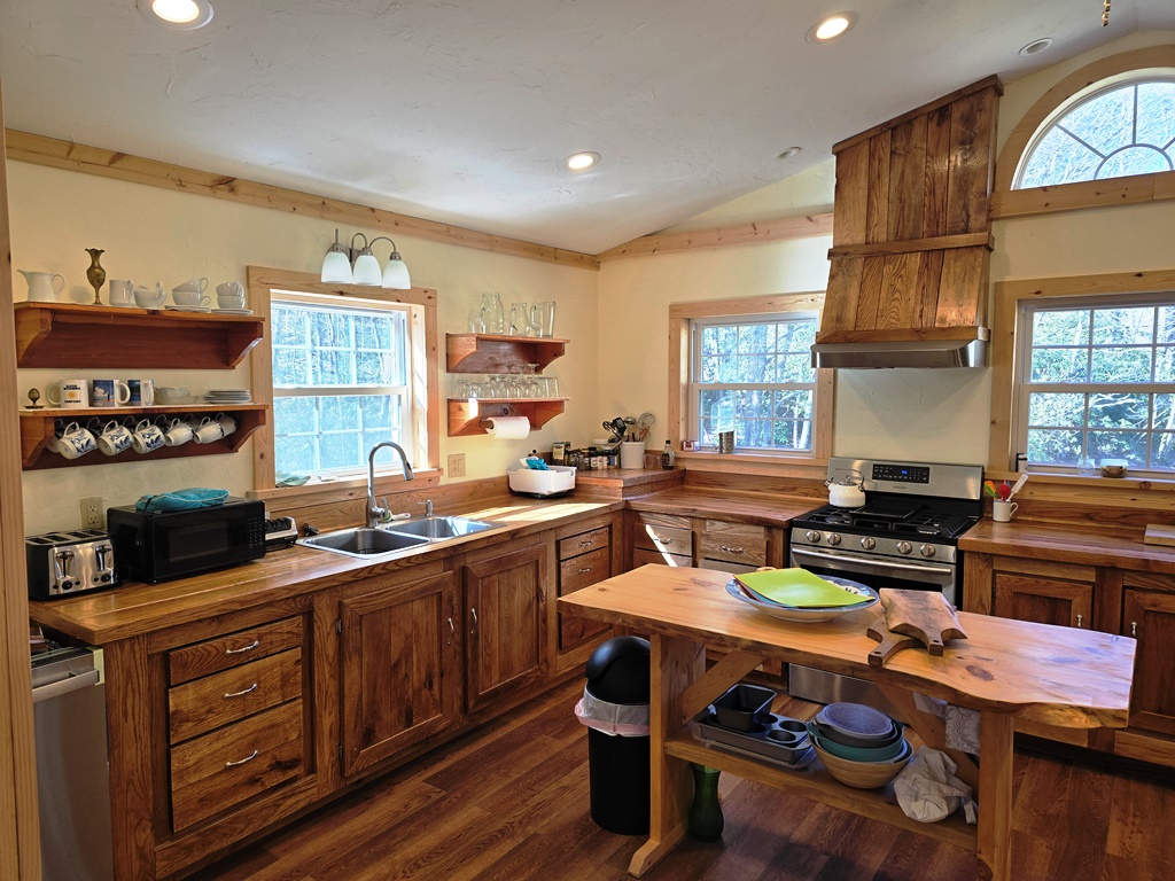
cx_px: 588
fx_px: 781
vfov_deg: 58.9
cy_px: 440
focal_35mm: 23
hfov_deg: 73.9
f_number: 1.7
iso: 50
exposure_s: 1/120
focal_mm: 6.3
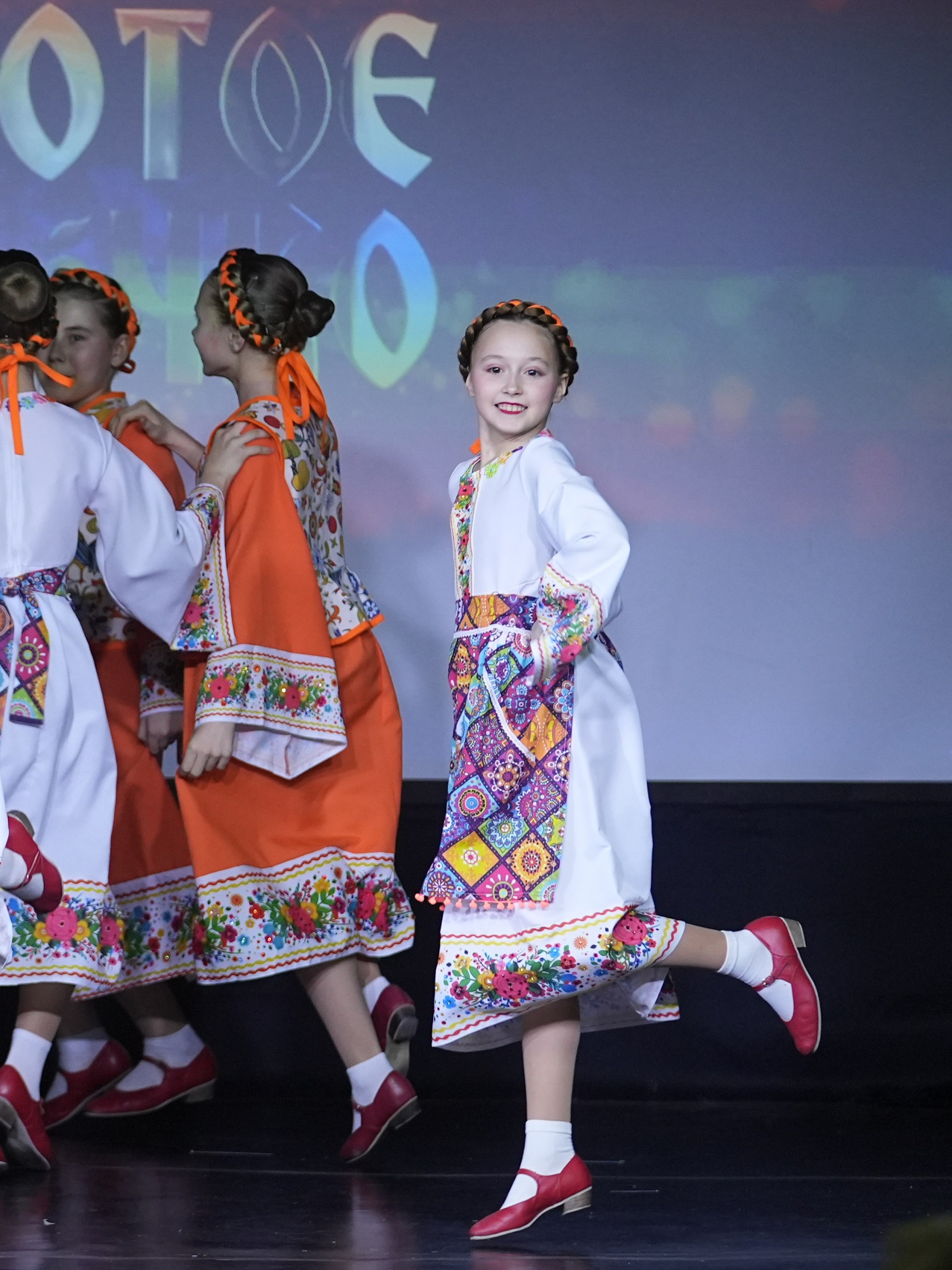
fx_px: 11662
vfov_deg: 6.2
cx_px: 10
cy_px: 635
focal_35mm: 318
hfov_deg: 4.7
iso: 2000
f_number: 2.8
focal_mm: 147
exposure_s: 1/400
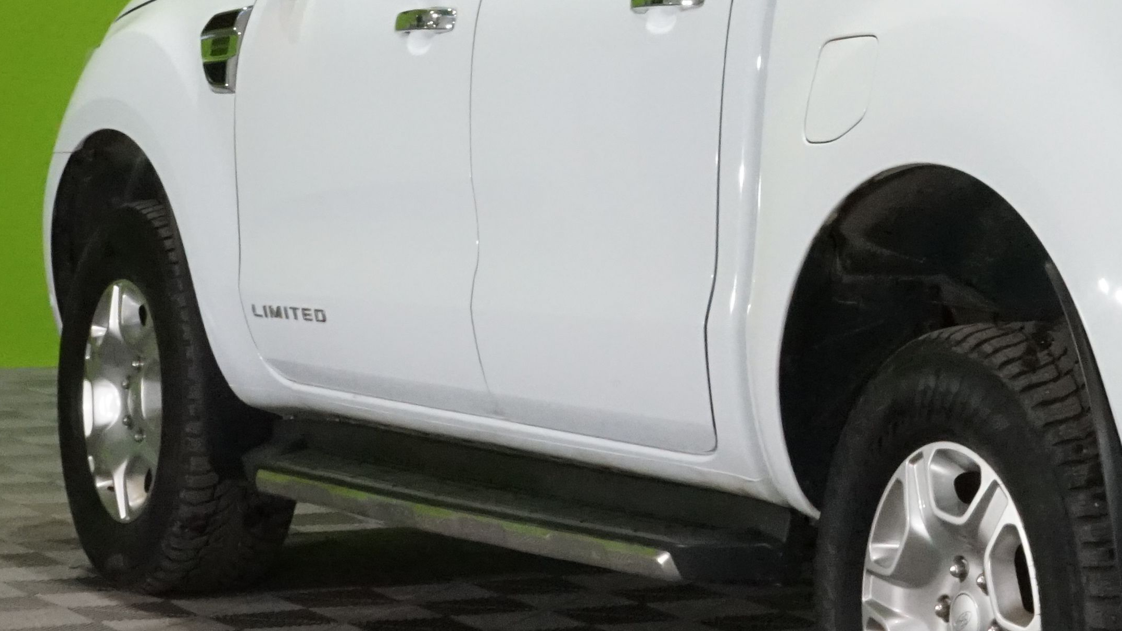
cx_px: 1217
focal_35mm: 140
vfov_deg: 8.6
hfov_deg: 15.0
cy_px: 83
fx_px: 4165
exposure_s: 1/25
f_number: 25
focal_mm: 48
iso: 6400
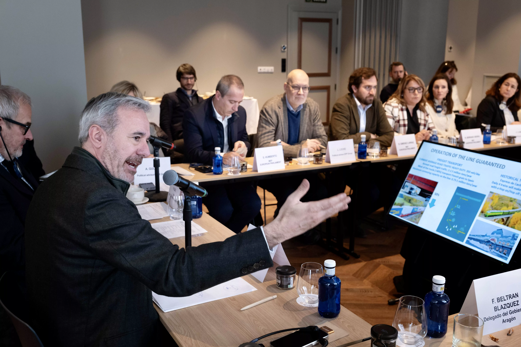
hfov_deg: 51.9
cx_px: 260
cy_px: 174
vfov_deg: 35.9
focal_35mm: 37
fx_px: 535
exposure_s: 1/80
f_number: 6.3
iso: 2000
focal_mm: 37
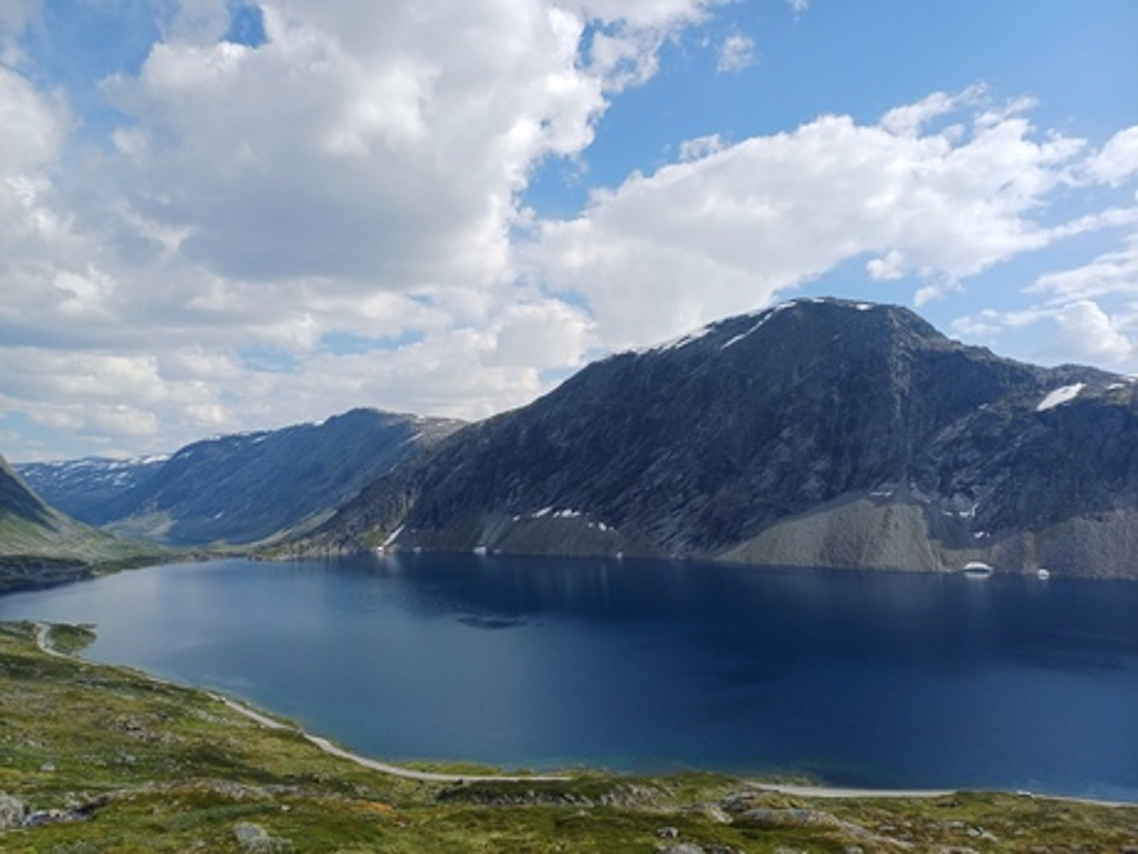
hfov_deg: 69.4
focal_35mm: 25
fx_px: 822
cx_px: 569
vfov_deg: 54.9
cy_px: 427
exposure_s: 1/1658
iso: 50
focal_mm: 4.65
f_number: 1.8
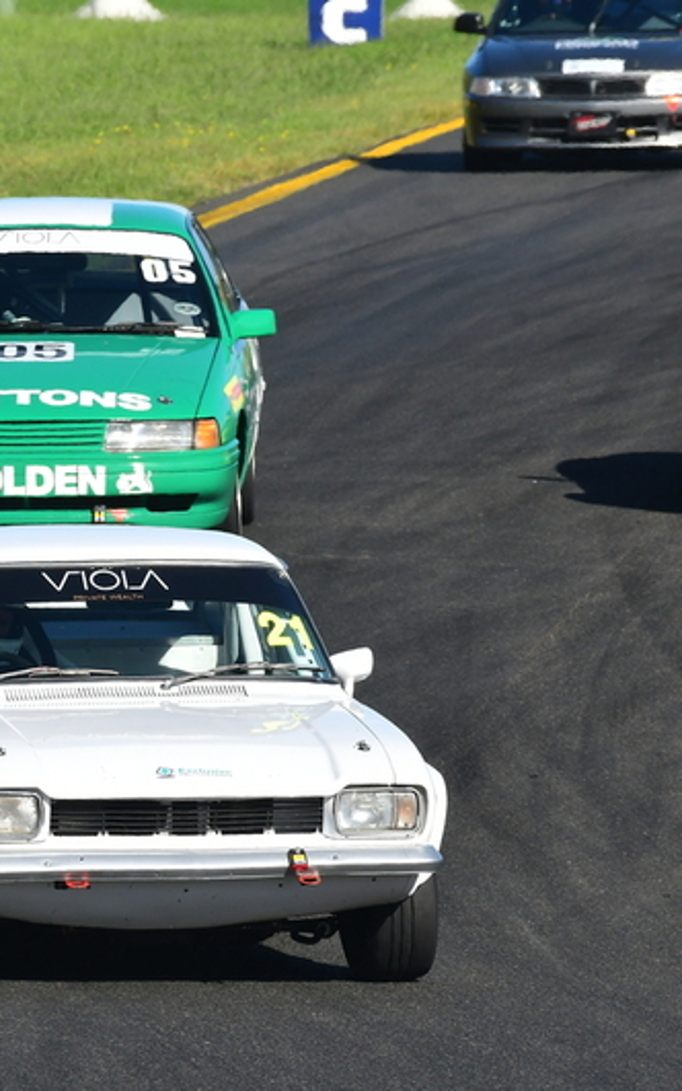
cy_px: 546
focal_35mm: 737
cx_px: 64
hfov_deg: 1.8
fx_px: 21912
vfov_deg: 2.9
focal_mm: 320
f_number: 11
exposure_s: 1/640
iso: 500
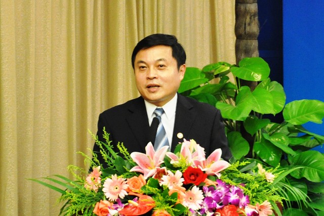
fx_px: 473
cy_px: 108
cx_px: 162
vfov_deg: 25.8
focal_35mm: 52
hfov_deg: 37.8
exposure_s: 1/20
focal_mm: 35
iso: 1600
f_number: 4.5
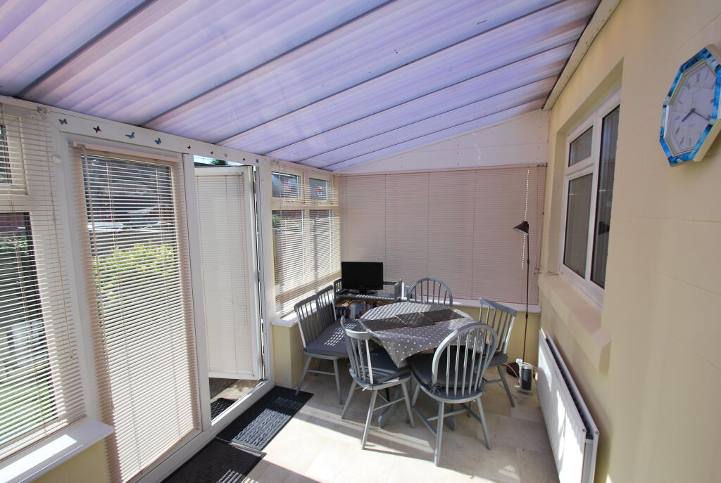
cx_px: 360
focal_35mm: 15
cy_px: 242
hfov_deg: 100.3
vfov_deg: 77.6
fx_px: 301
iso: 100
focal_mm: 10
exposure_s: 1/200
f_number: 7.1
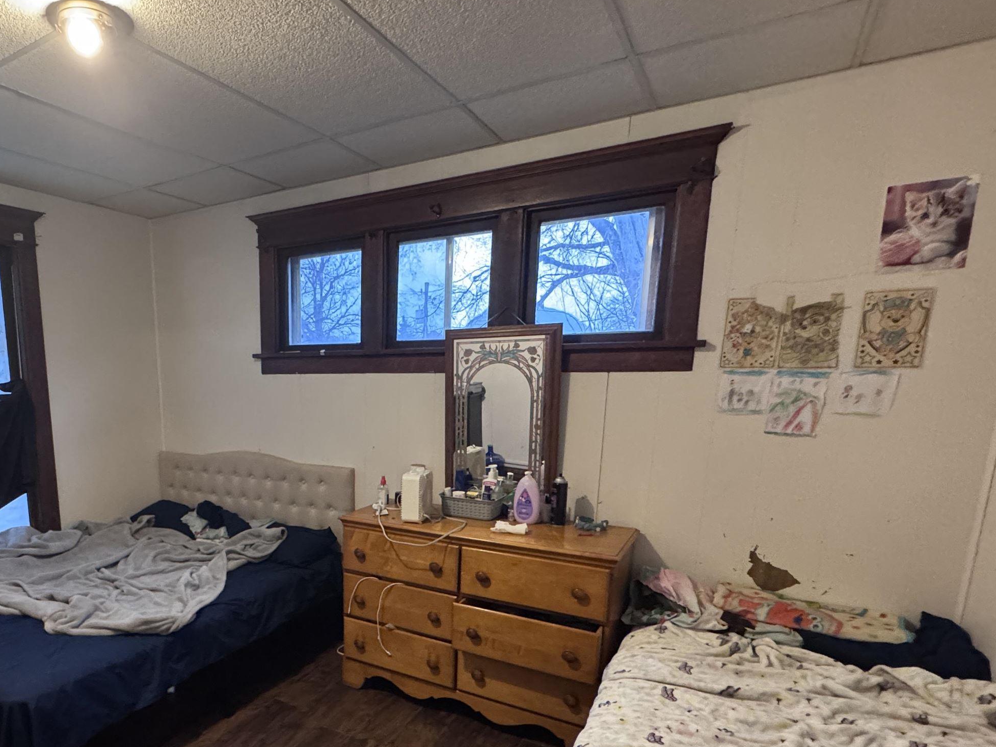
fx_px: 633
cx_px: 314
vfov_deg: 59.7
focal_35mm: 22
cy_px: 498
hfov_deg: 73.5
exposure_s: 1/60
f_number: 2.2
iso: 1000
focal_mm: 2.22
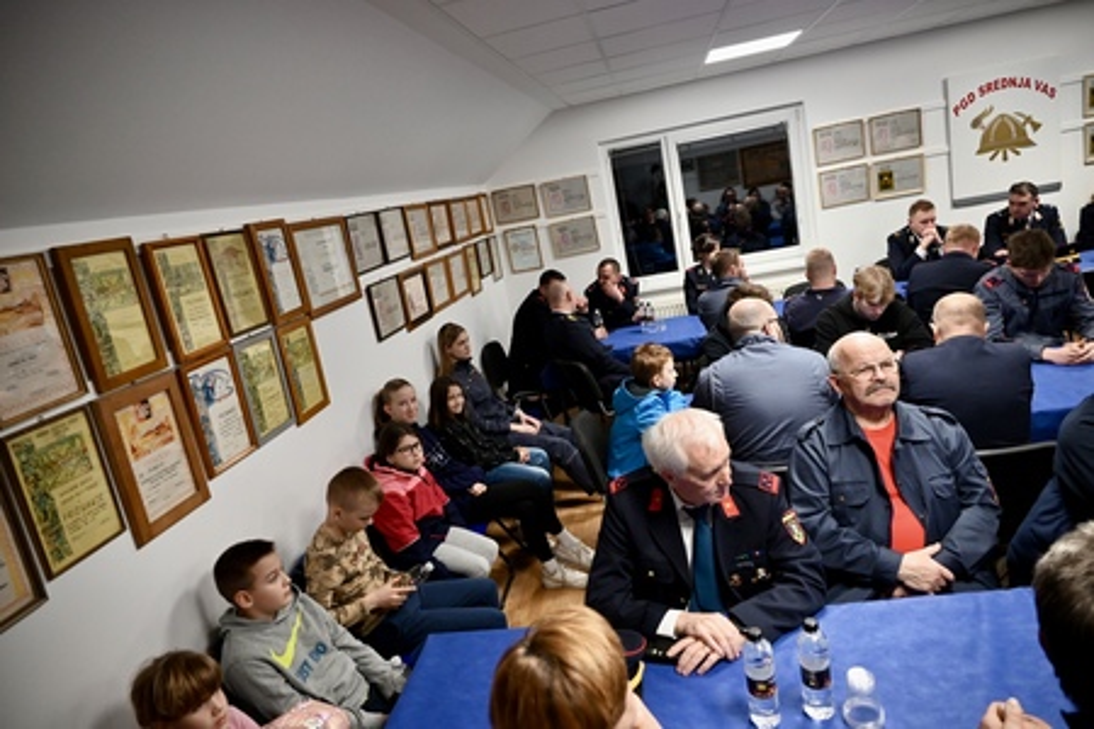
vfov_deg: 53.1
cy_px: 364
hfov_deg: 73.7
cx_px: 547
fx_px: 729
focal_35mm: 24
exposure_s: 1/125
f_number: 4
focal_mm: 24
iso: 2000
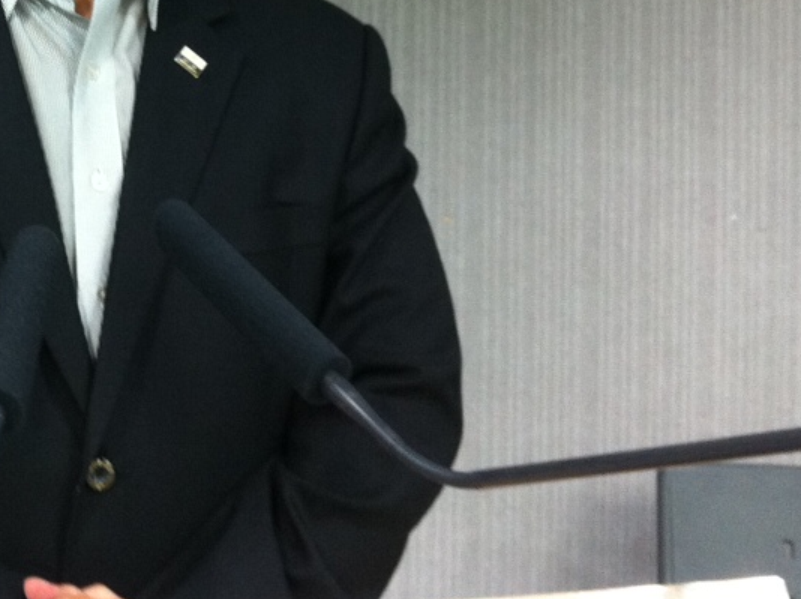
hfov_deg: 22.3
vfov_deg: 16.8
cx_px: 32
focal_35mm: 85
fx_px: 1964
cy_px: -63
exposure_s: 1/15
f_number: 2.8
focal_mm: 3.85
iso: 125
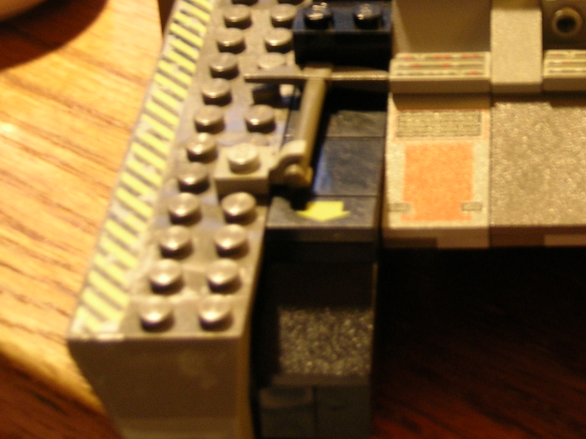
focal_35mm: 123
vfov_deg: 11.9
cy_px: 35
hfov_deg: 15.9
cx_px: 505
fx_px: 2081
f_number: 3
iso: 50
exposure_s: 1/1.4
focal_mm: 8.7
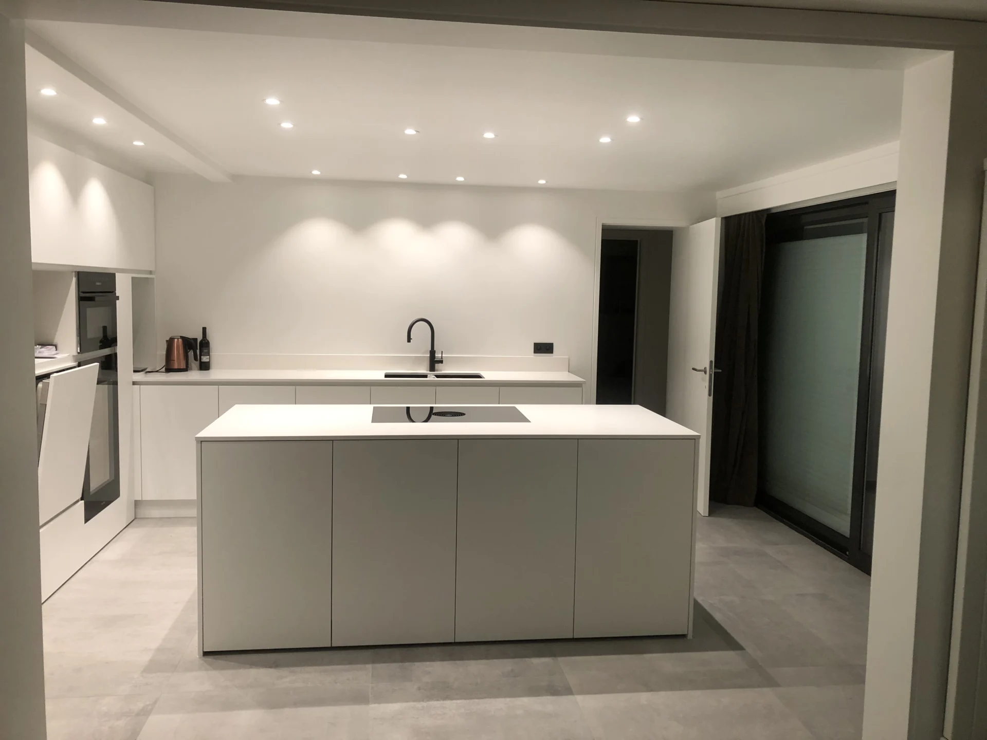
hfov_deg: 63.4
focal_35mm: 28
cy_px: 370
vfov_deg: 49.7
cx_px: 494
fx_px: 798
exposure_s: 1/33
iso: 32
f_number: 1.8
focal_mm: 3.99
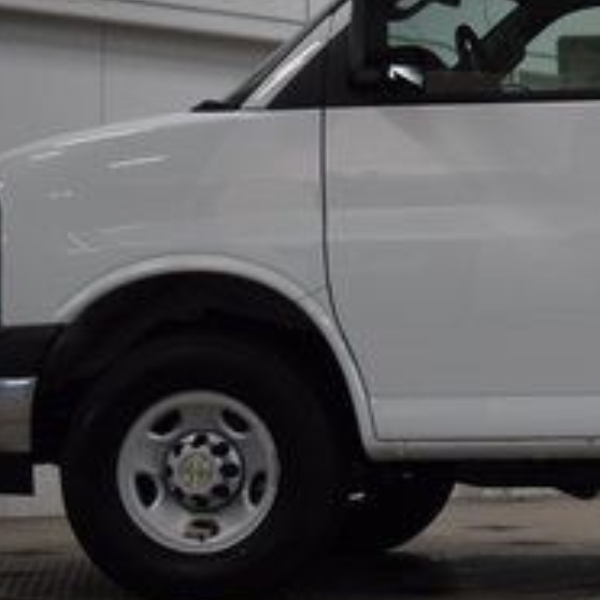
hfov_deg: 13.4
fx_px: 2412
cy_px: 244
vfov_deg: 14.2
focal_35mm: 123
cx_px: 894
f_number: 4.5
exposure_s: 1/80
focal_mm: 28
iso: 400
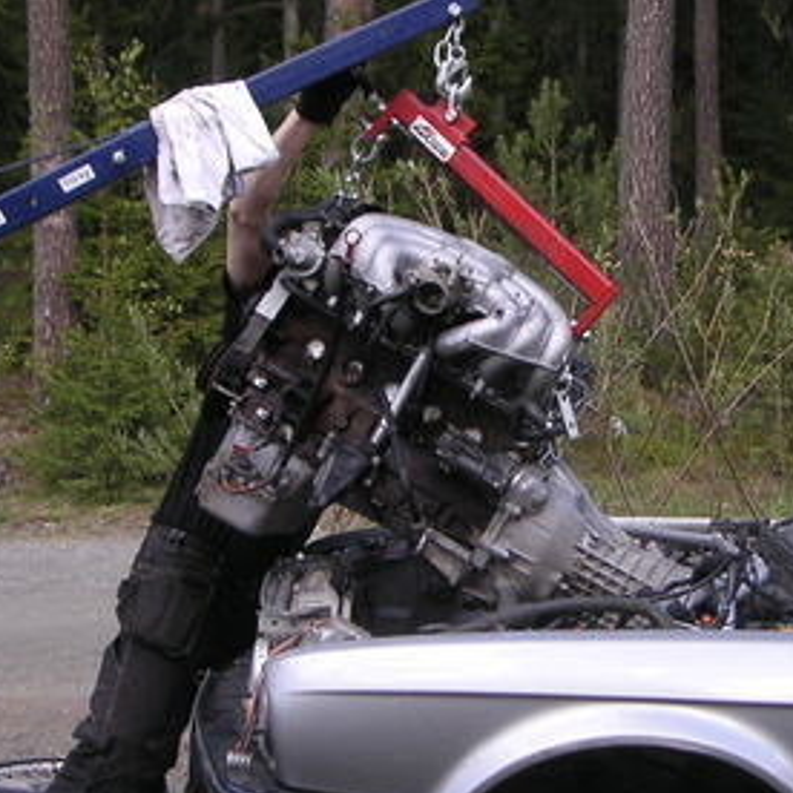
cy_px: 457
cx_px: 578
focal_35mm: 78
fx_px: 2022
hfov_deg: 22.0
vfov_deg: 22.2
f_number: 2.8
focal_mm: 6
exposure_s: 1/180
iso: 50
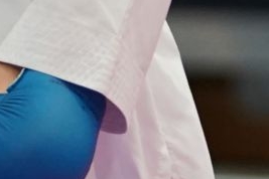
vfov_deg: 0.9
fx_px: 11618
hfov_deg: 1.3
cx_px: -169
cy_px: -404
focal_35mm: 1555
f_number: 2.8
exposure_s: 1/1000
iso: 2000
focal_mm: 154
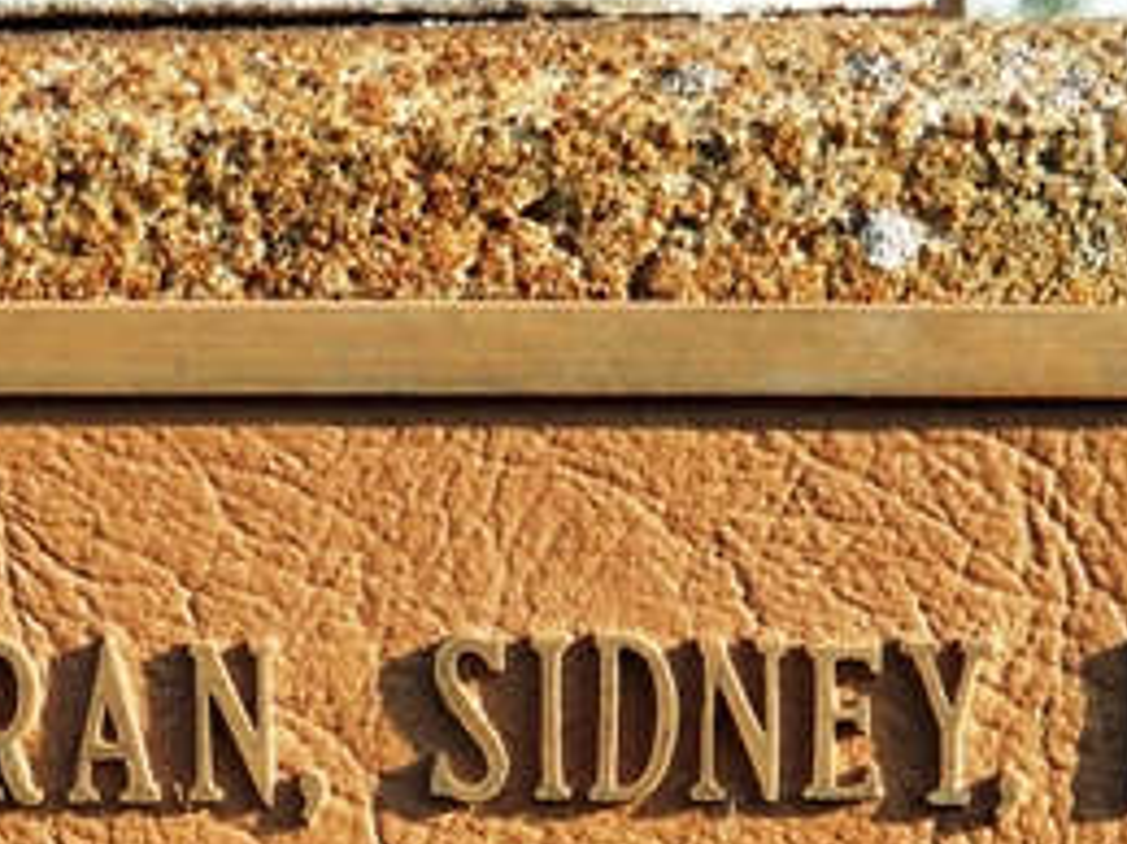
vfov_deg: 8.1
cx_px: -35
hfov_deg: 11.0
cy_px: 1497
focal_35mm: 178
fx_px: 5792
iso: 125
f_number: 4.3
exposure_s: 1/250
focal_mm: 8.1
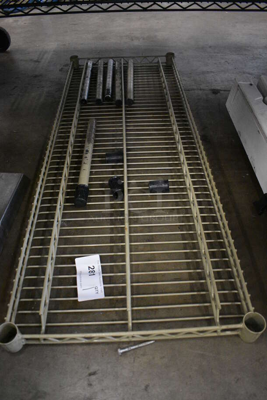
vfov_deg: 67.3
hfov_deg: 48.0
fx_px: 300
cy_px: 200
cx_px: 134
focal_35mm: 27
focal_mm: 18
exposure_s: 1/125
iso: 5000
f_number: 3.5
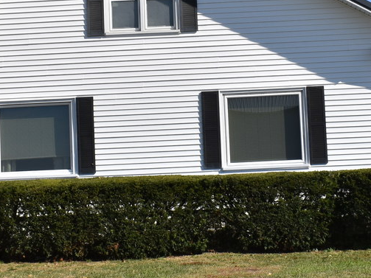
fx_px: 1045
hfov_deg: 20.1
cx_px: 224
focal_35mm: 98
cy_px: 77
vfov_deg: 15.1
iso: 200
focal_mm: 21
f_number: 10
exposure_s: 1/400
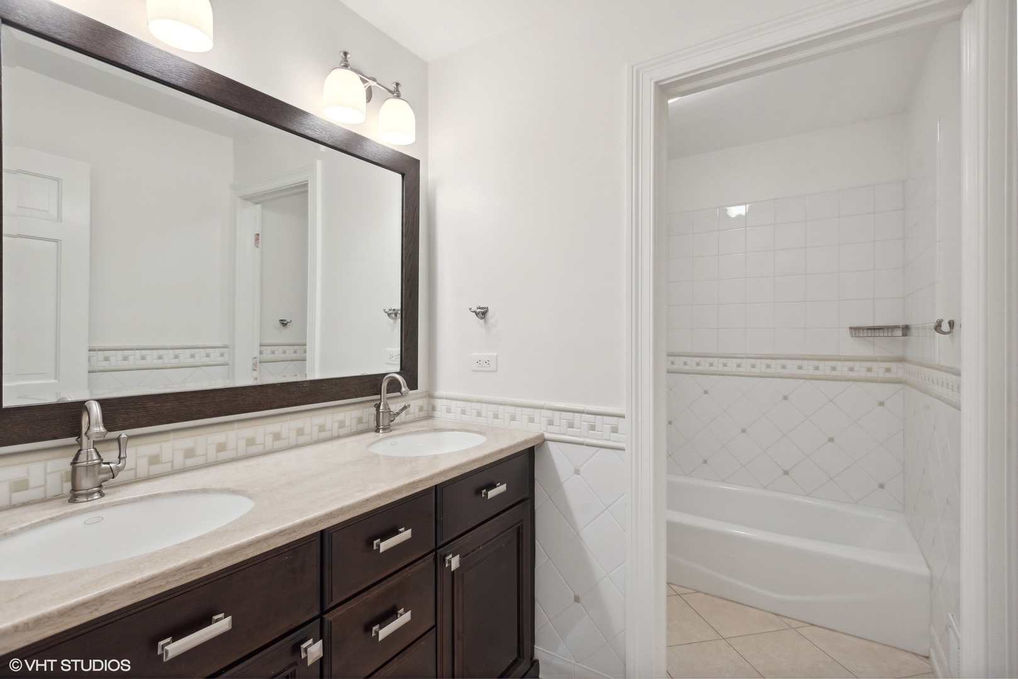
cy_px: 340
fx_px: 481
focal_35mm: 17
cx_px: 509
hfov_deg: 93.3
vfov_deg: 70.5
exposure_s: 1/50
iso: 1000
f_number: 8
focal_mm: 17
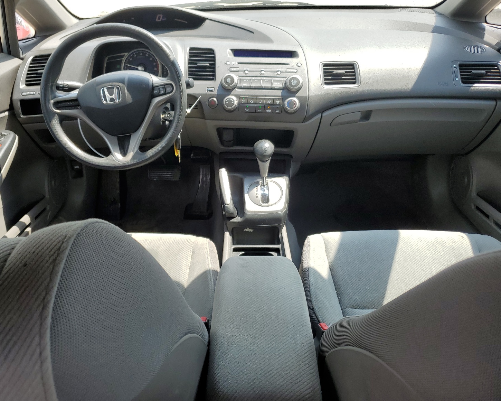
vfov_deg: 51.5
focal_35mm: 28
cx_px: 226
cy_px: 201
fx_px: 415
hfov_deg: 62.1
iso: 50
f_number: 1.5
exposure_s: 1/667
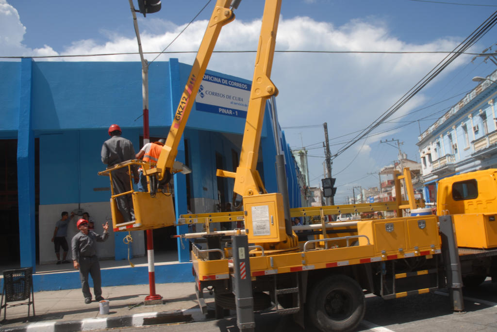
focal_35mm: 27
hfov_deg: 67.3
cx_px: 248
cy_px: 166
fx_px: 373
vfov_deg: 48.0
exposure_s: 1/400
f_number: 5.6
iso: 100
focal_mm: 18
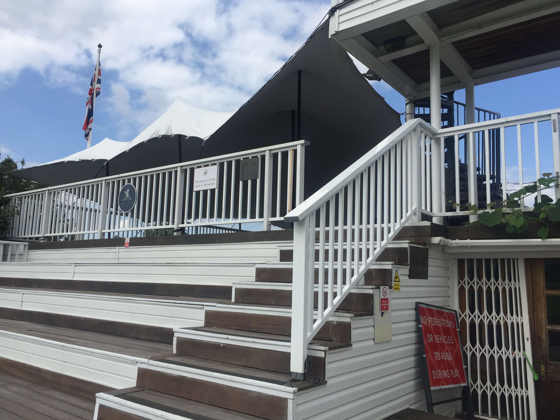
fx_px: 469
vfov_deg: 48.2
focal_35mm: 29
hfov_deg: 61.7
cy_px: 210
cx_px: 280
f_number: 2.2
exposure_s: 1/2475
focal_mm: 4.15
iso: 32
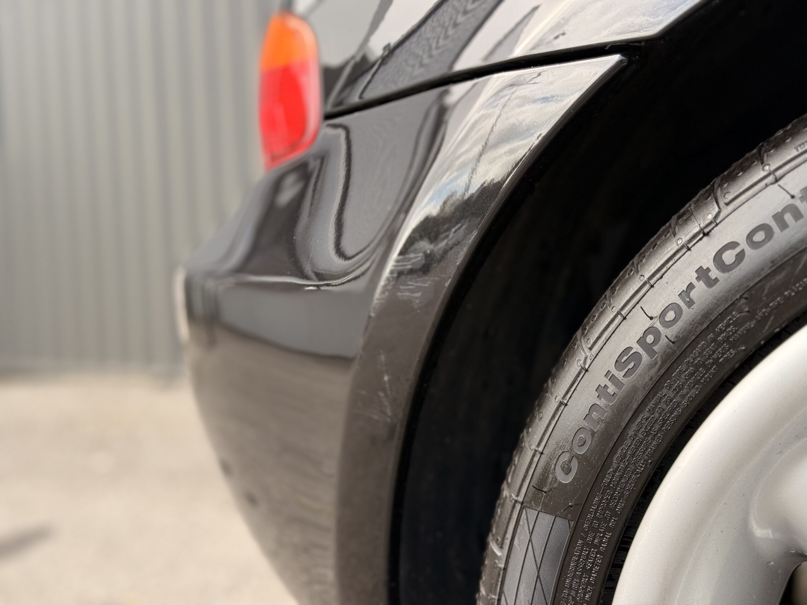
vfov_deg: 30.3
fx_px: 1119
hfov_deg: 39.7
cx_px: 404
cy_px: 302
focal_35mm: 48
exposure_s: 1/675
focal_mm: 6.76
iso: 100
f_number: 1.78
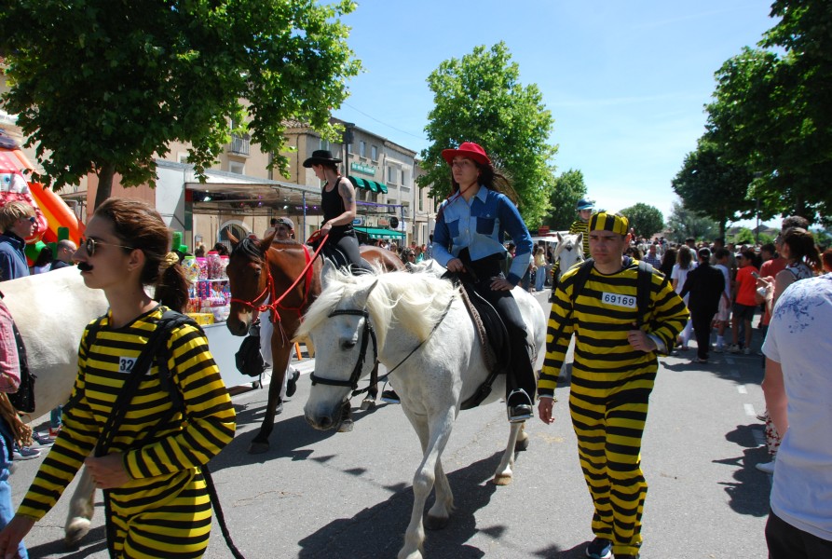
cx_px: 416
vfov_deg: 48.2
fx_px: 625
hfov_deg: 67.3
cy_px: 280
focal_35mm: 27
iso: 400
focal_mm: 18
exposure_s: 1/400
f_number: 10
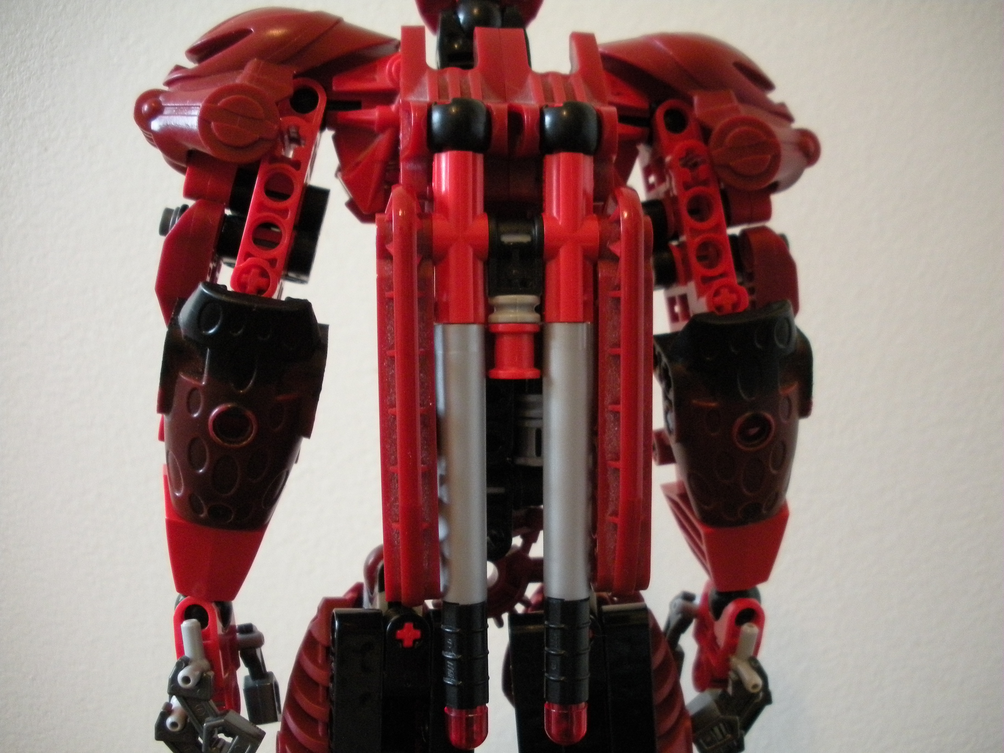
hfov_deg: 52.6
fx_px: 1015
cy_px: 376
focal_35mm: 35
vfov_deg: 40.7
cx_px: 502
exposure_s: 1/21
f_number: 3.5
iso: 400
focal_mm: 6.3
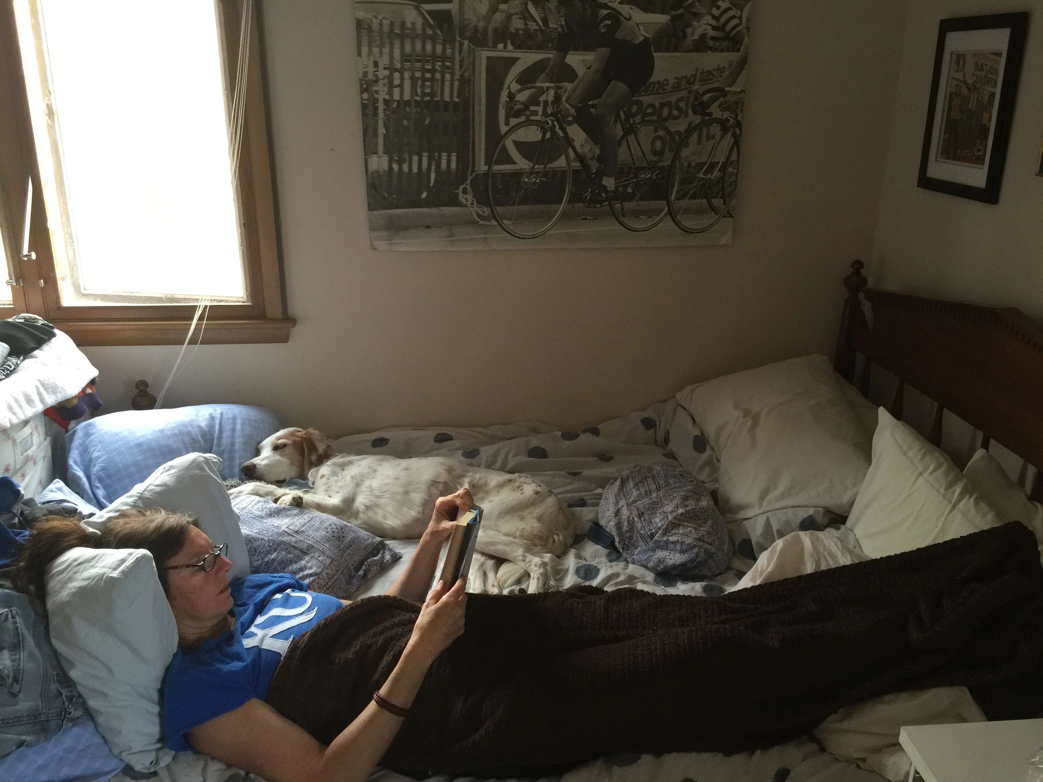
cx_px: 522
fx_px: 874
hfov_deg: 61.7
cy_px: 391
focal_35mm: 29
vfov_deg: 48.2
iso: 80
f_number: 2.2
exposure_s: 1/15
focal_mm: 4.15
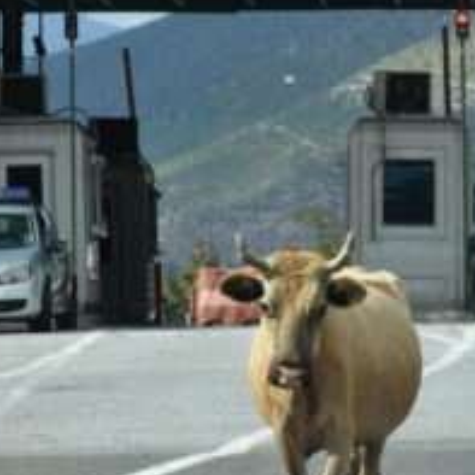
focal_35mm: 521
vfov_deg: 3.4
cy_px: 260
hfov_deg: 3.4
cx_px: 502
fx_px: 8083
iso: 360
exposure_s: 1/500
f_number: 8
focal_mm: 105
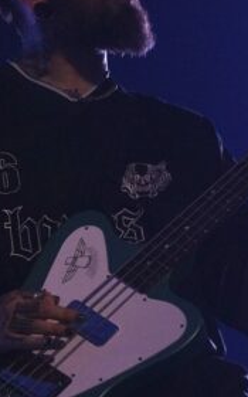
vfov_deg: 7.2
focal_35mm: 293
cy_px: 126
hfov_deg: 4.5
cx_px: 238
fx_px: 3169
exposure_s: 1/160
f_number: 5
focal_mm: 70
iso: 2000
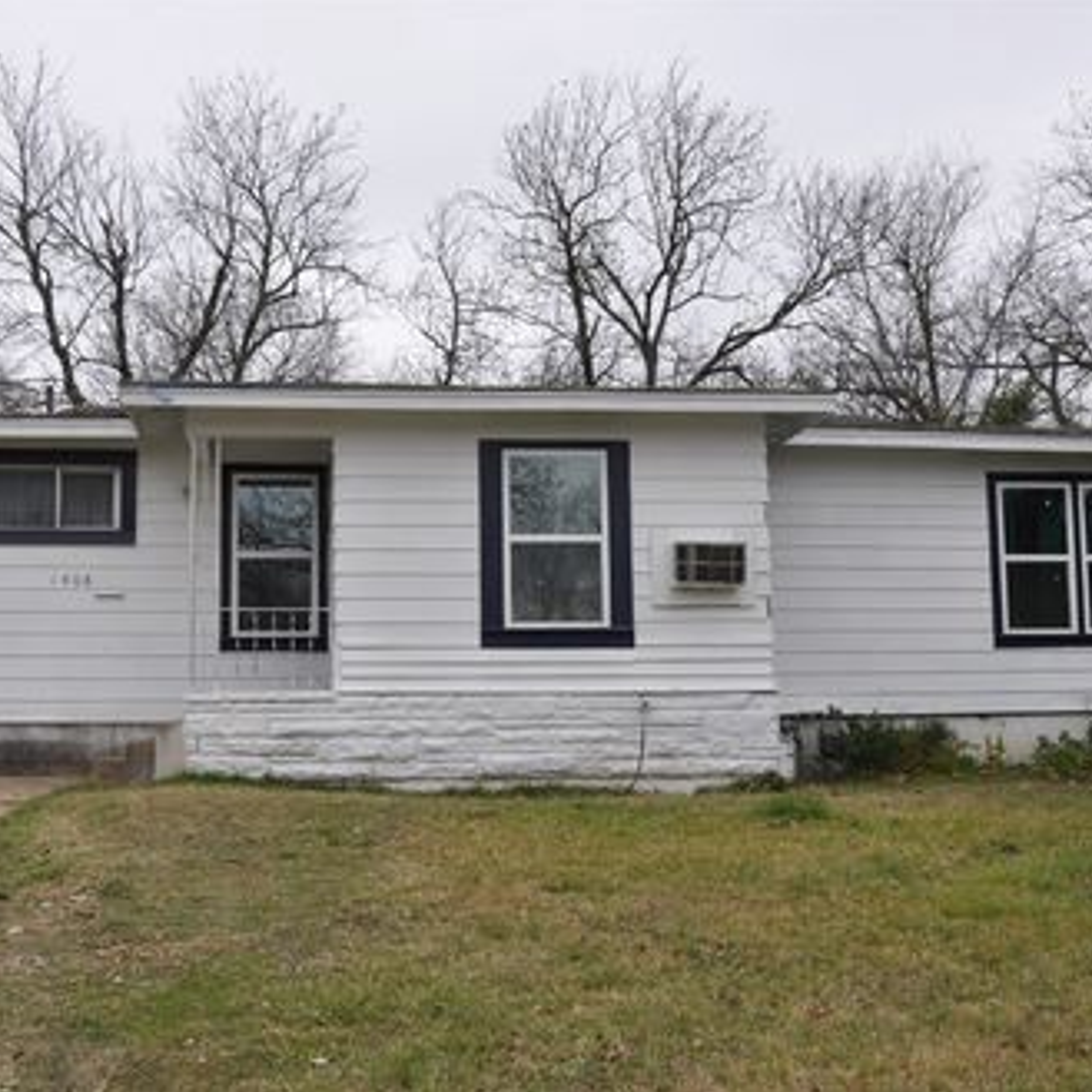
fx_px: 1451
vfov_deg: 41.3
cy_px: 548
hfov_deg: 41.1
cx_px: 455
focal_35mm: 41
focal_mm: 21
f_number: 9
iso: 200
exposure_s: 1/320
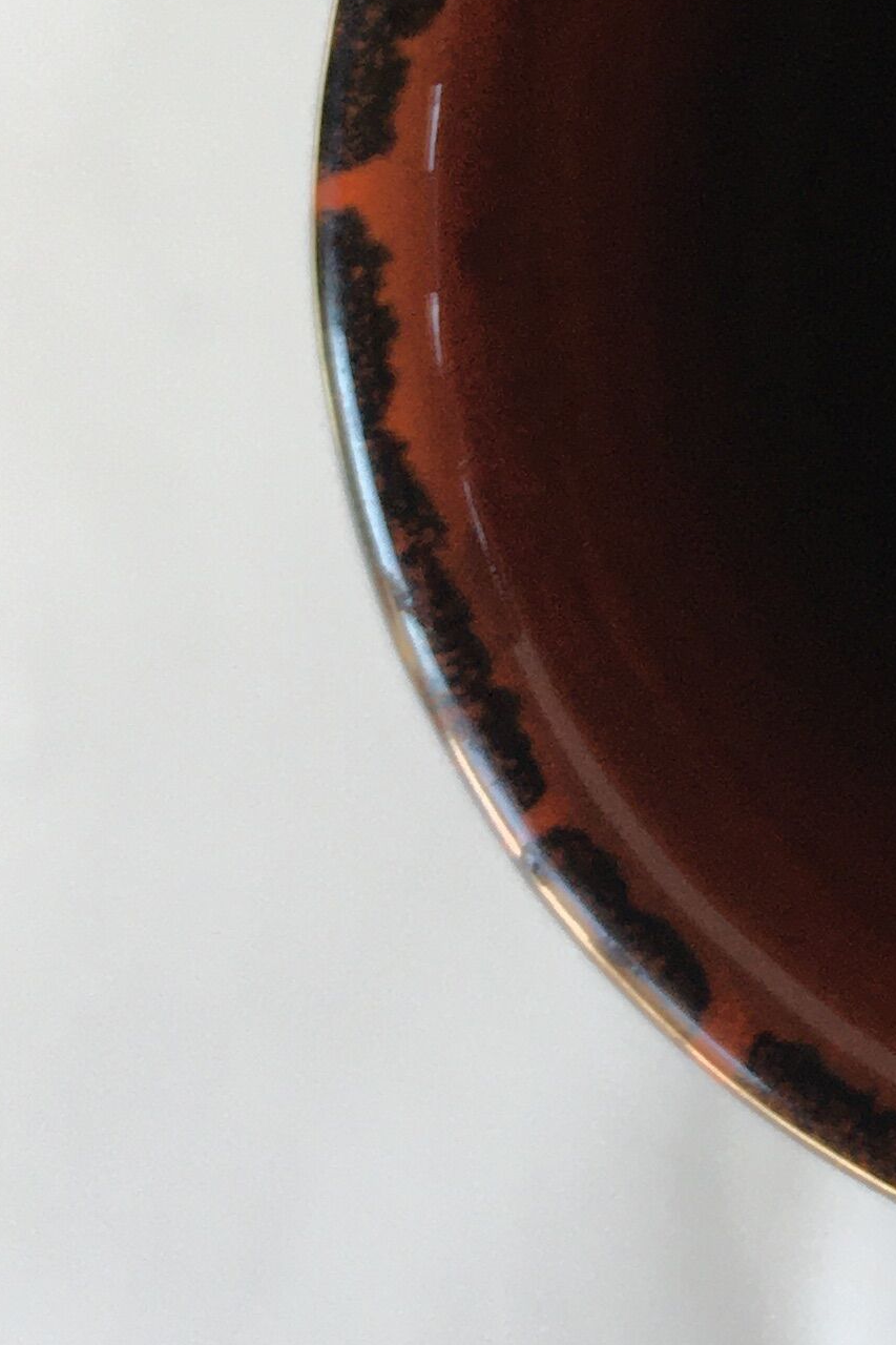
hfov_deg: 13.4
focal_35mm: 95
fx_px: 3547
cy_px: -66
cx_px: 1446
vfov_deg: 20.6
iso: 40
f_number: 2.2
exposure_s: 1/100
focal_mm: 4.15
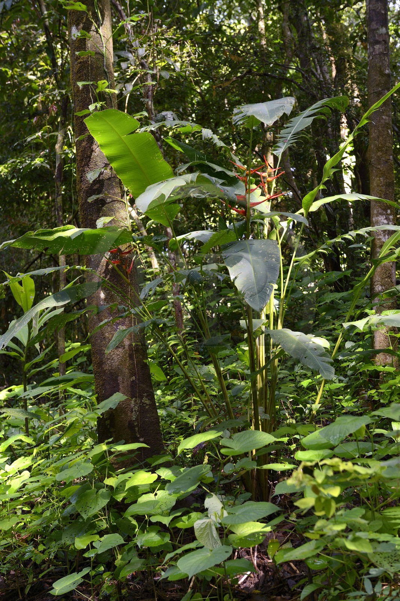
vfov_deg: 36.3
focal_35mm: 55
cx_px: 200
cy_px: 300
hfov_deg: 24.6
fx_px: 918
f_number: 5.6
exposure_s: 1/160
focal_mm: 55
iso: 800
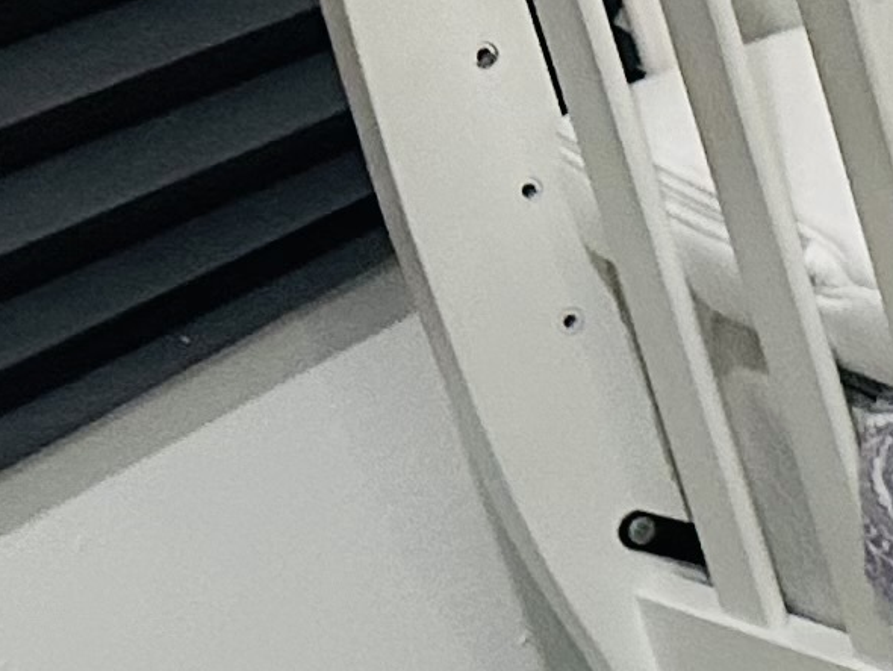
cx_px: 2971
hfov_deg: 8.9
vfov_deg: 9.1
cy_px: 444
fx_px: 4232
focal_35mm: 164
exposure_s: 1/60
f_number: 1.78
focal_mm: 6.86
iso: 400
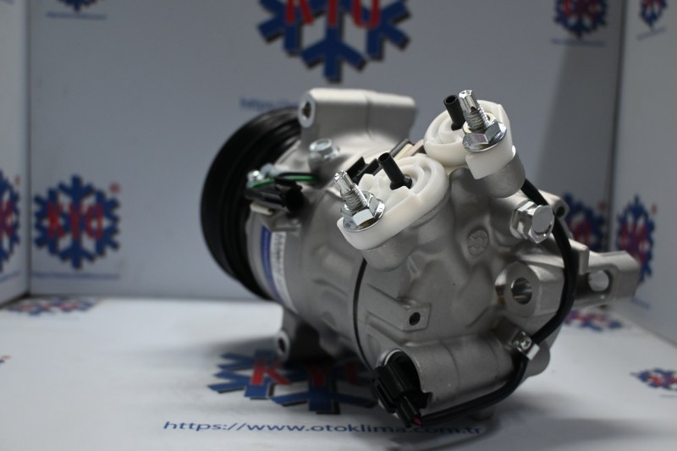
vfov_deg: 35.5
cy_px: 226
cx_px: 338
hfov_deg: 51.3
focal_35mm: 38
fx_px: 705
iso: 800
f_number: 4.2
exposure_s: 1/125
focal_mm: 25
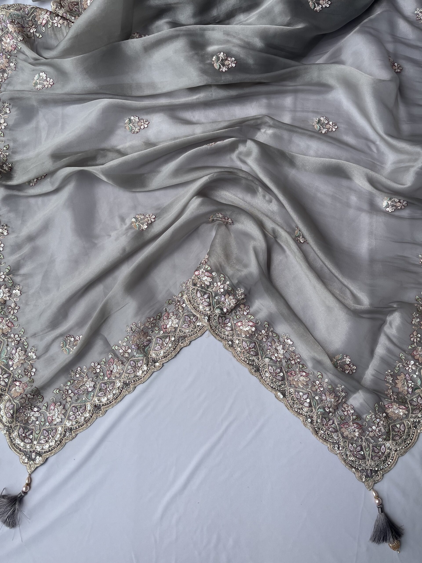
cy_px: 282
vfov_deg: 67.3
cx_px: 211
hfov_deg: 53.1
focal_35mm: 26
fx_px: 423
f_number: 1.6
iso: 50
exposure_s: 1/1238
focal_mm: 5.1
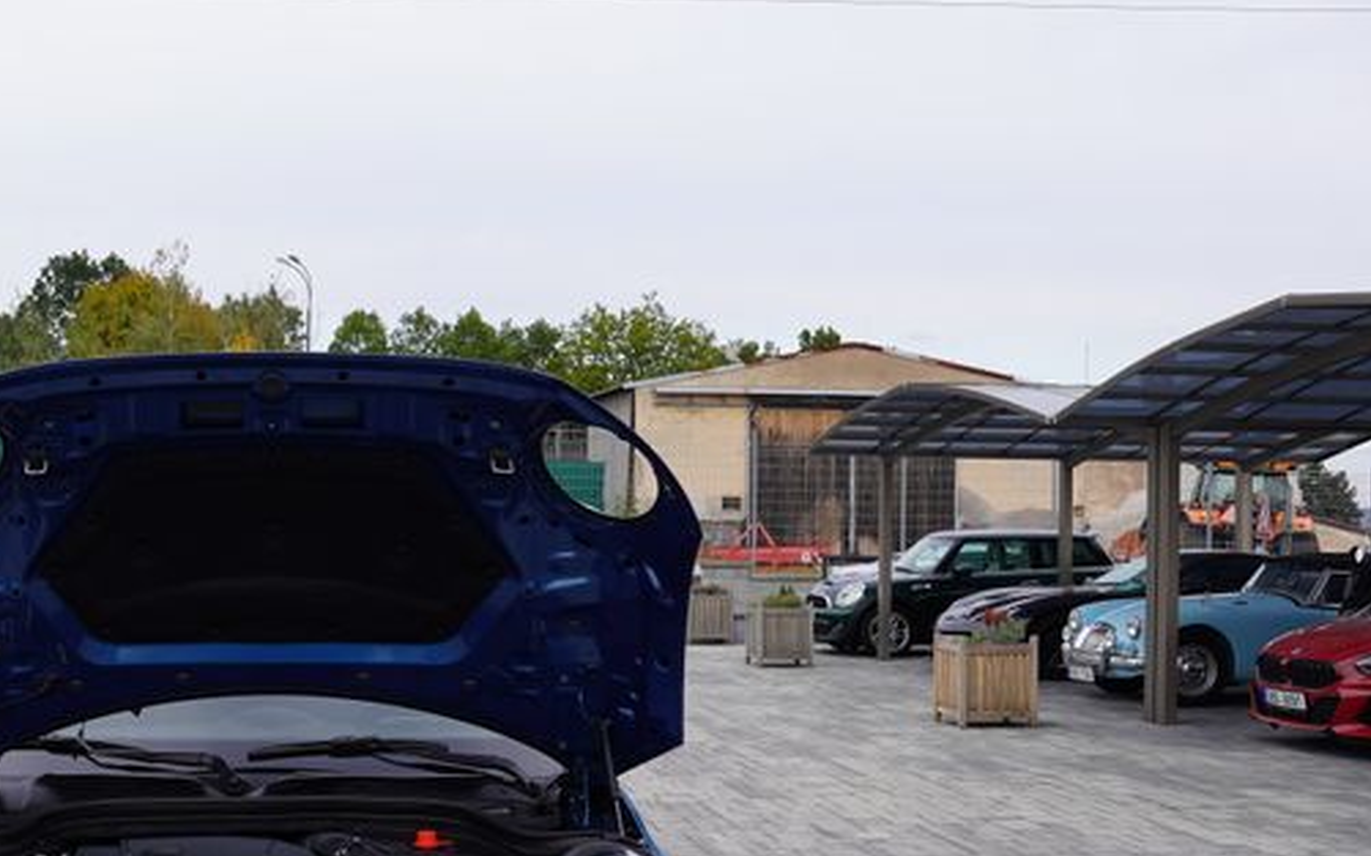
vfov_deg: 25.8
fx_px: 1868
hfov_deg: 38.8
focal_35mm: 50
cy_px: 526
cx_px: 285
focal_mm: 24
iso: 100
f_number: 7.1
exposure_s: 1/100
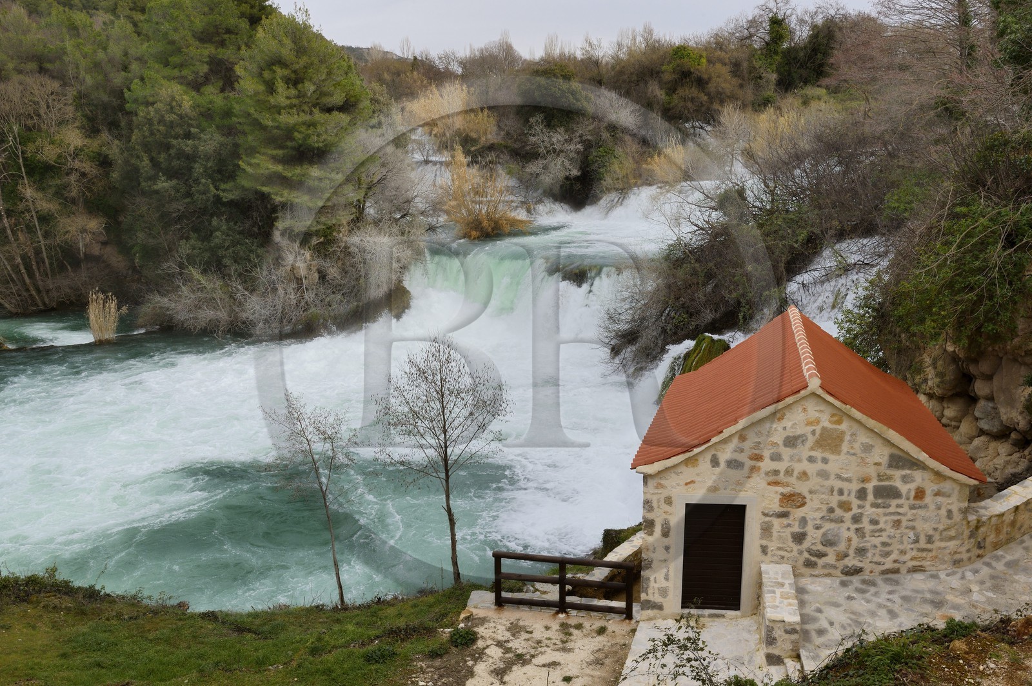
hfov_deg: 58.8
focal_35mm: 32
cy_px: 343
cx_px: 516
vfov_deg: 41.0
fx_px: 917
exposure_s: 1/200
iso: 400
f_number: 14
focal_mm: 32
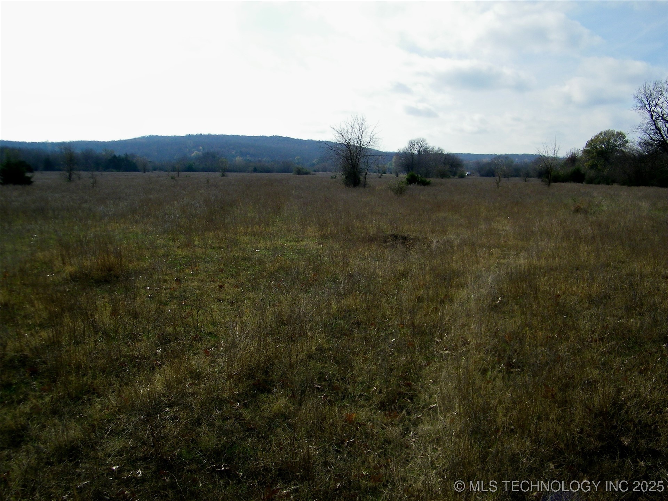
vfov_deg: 44.2
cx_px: 334
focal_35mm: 32
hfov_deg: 56.8
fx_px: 618
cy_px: 250
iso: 80
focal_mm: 5.8
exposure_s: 1/320
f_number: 7.2
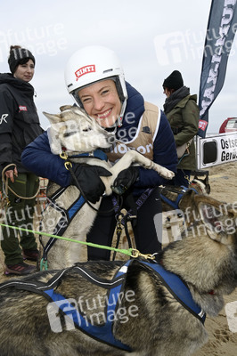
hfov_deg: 42.3
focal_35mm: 31
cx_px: 118
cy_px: 178
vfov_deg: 60.3
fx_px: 307
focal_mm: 31
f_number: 14
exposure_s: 1/250
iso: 1000
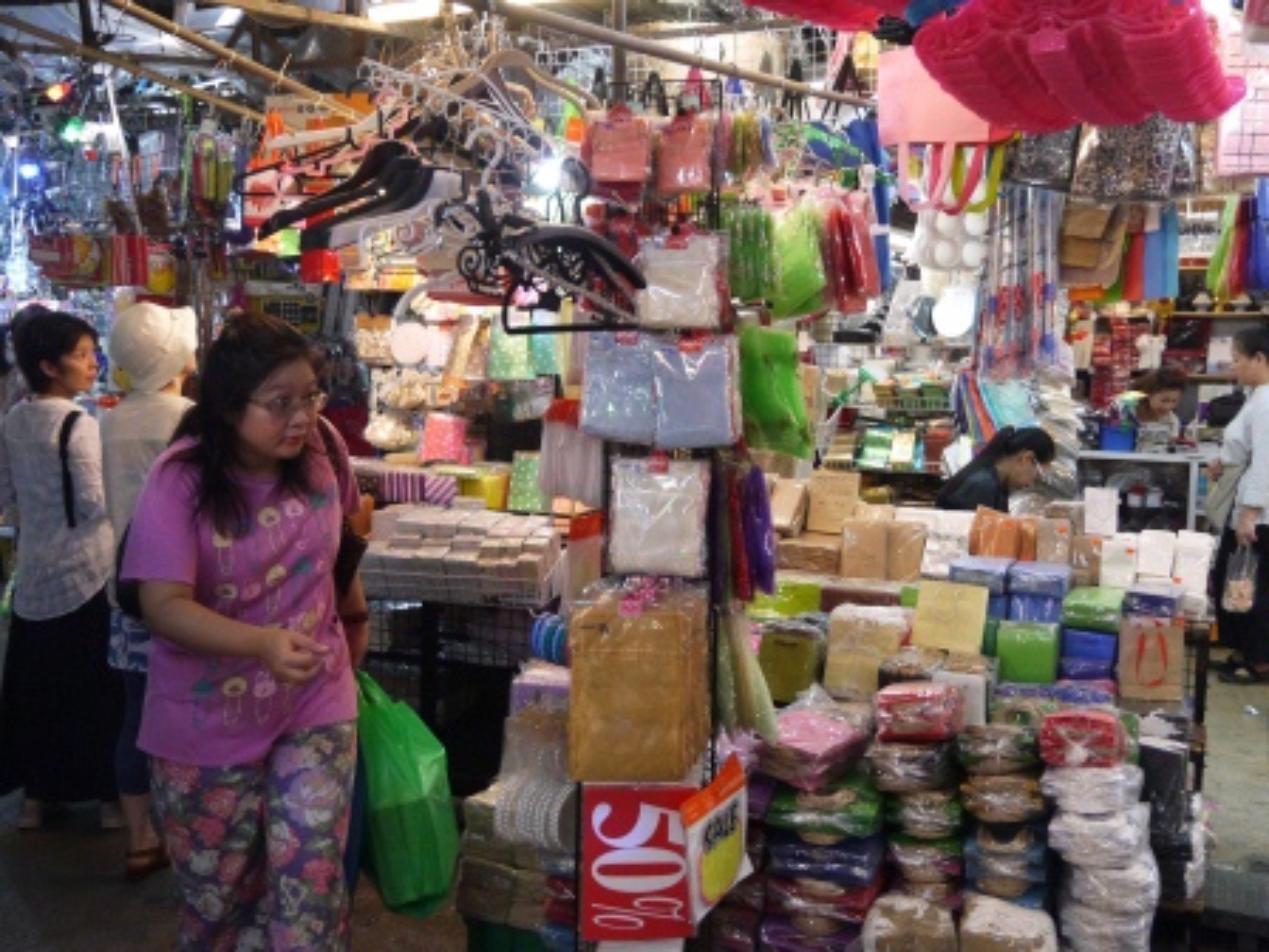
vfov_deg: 41.8
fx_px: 1246
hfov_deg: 54.0
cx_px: 634
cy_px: 476
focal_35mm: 34
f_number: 4.2
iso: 1600
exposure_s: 1/125
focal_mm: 17
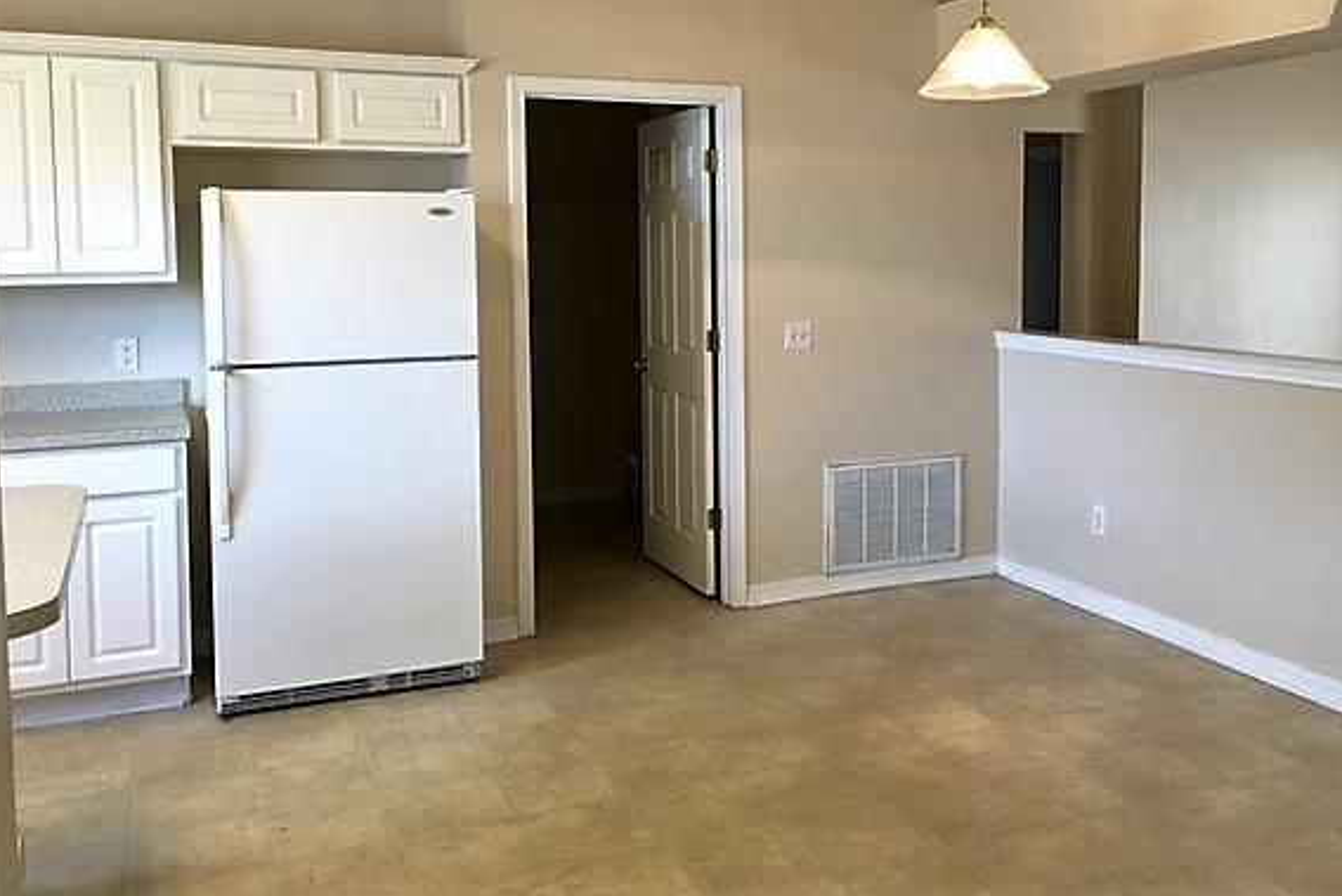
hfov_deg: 55.7
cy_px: 336
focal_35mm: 34
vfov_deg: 38.7
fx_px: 1268
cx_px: 744
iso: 40
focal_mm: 4.15
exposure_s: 1/30
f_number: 2.2
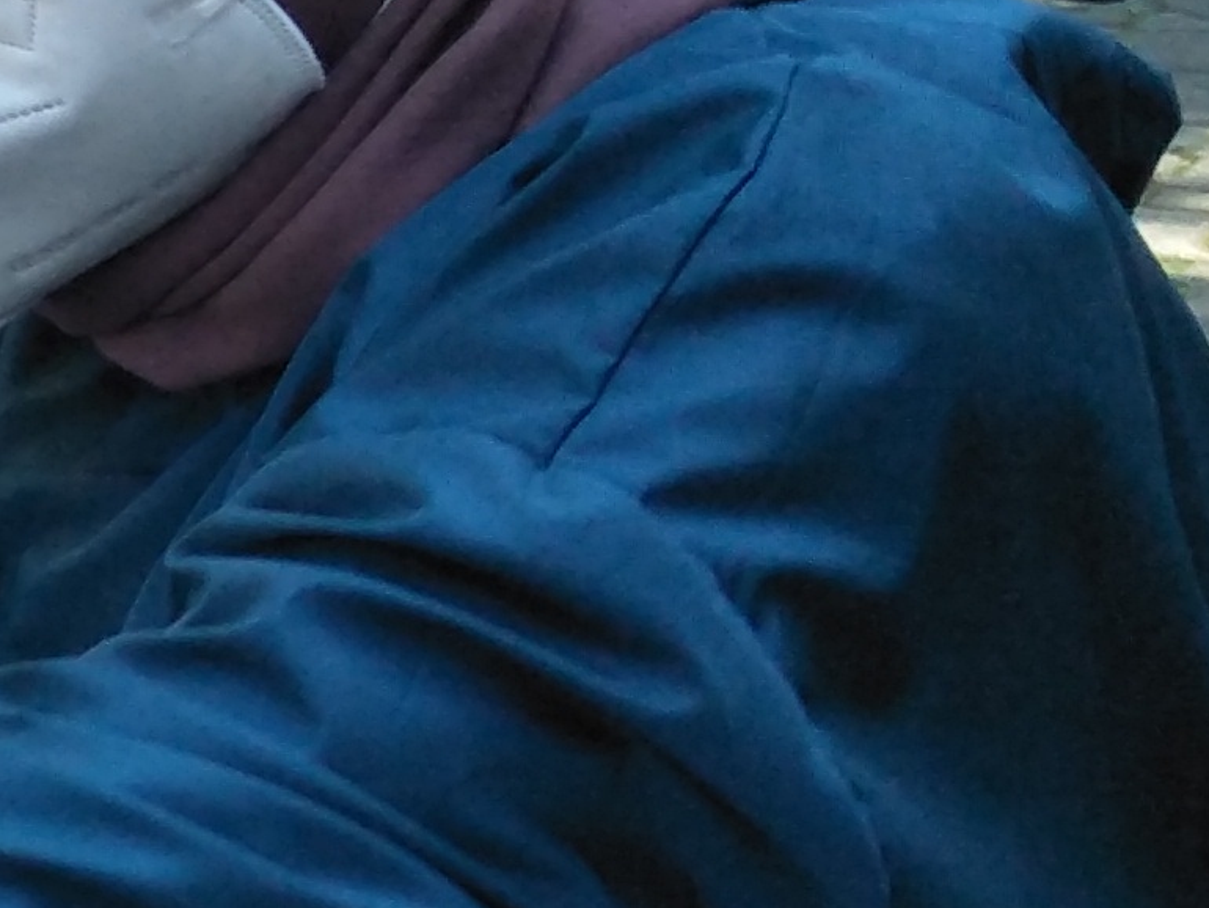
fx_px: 3773
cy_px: 873
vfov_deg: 13.6
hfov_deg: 14.2
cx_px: -1419
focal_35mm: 108
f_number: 2.2
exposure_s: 1/100
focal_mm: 3.46
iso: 79
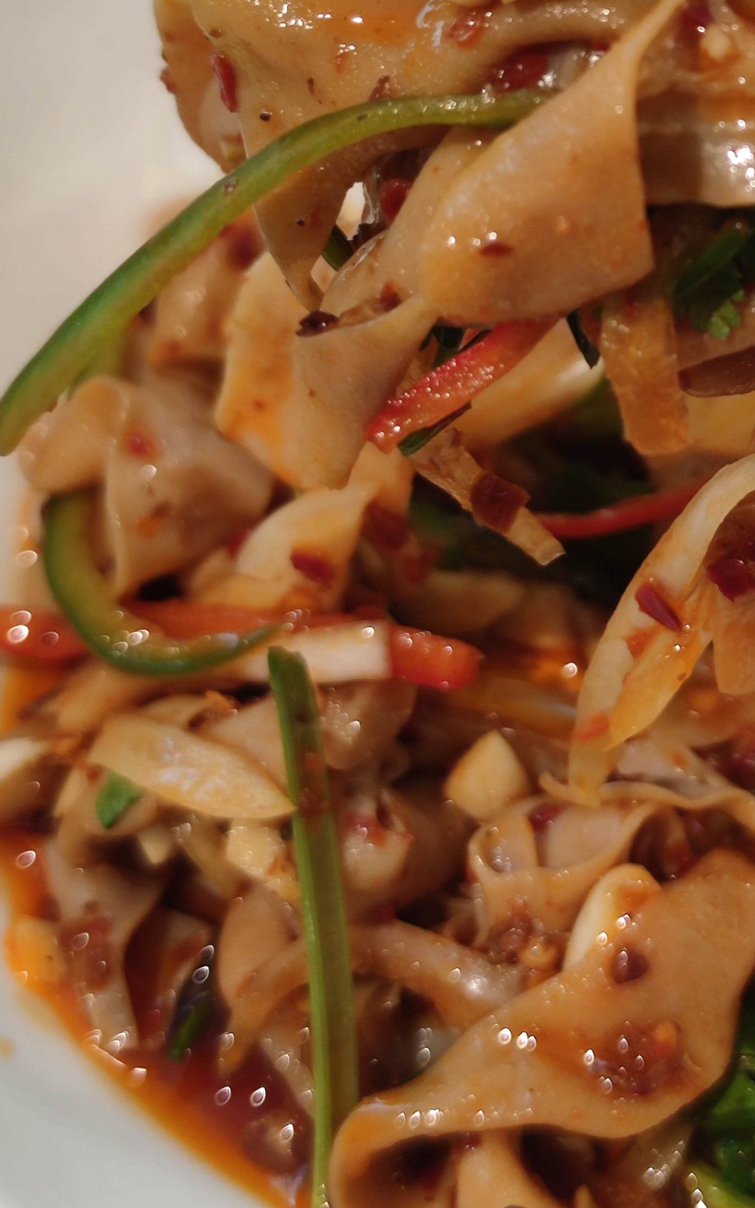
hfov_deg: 15.8
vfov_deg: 25.1
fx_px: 2699
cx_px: 629
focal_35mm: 82
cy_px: 441
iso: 118
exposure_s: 1/100
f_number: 1.69
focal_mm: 6.72
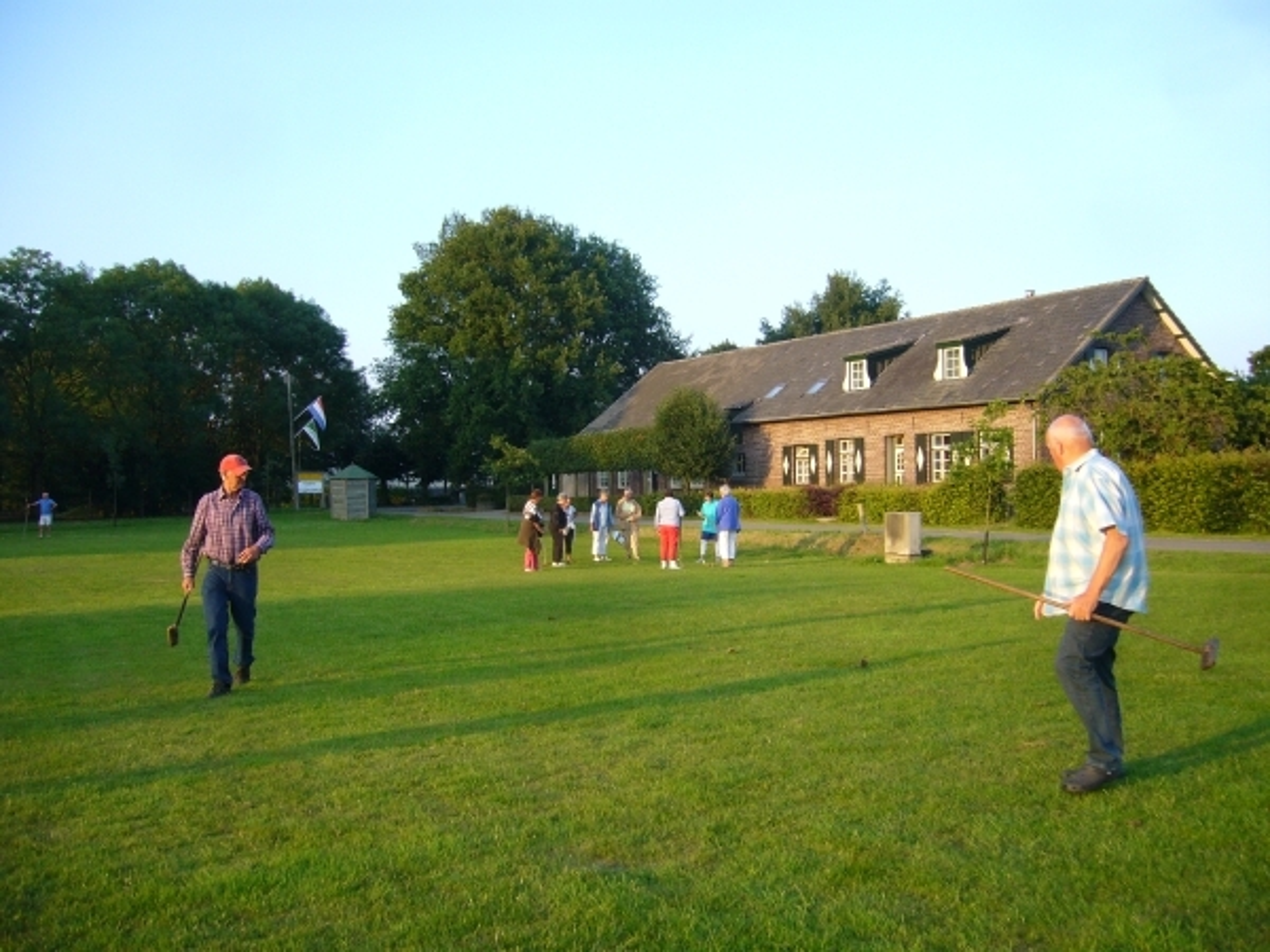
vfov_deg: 40.7
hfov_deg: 52.6
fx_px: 1284
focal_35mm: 35
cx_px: 635
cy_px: 476
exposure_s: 1/250
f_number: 2.8
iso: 100
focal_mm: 5.8
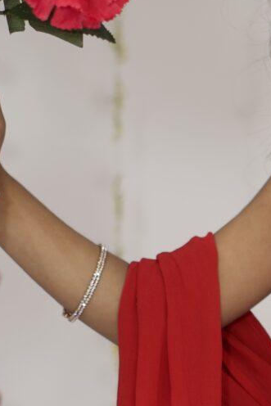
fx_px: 2911
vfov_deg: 7.8
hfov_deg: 5.3
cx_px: 416
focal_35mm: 258
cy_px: 636
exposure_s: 1/250
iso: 100
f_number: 2.8
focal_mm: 50
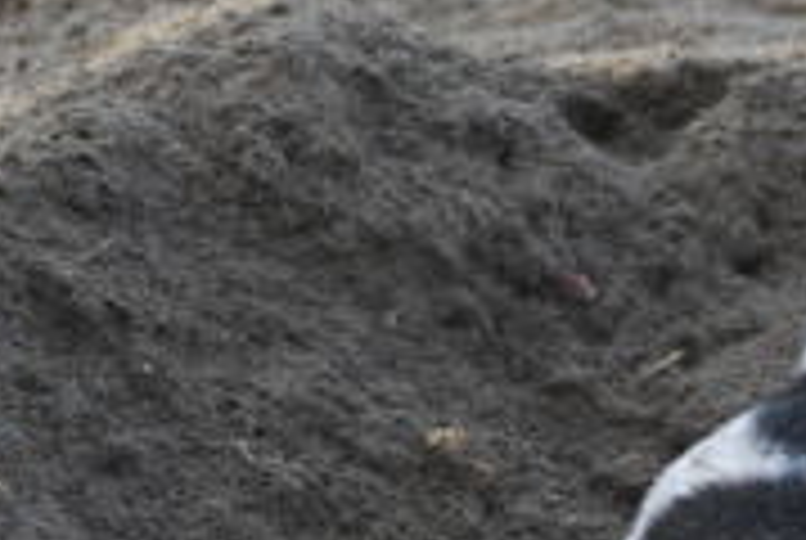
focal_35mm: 402
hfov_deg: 5.1
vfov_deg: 3.4
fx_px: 9015
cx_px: 612
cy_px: -32
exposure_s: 1/250
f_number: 4.2
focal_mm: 60
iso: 200
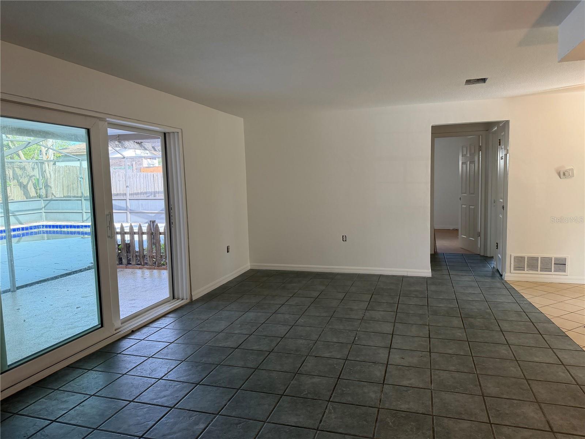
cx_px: 292
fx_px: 406
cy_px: 220
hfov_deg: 71.6
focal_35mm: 24
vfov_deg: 56.8
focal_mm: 6.76
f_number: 1.78
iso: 200
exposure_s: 1/180
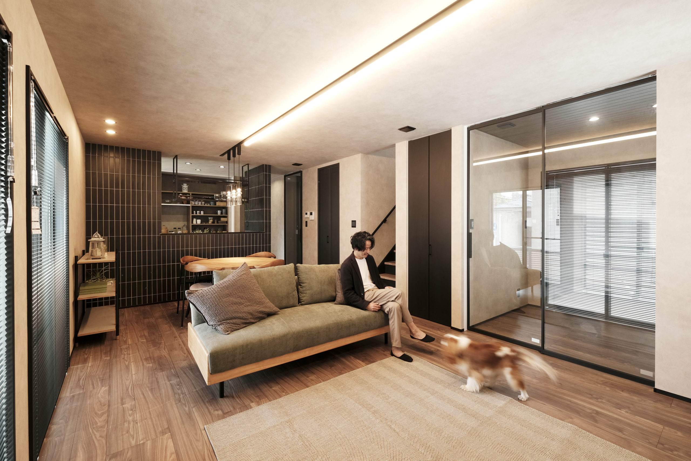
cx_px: 346
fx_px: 288
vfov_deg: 77.3
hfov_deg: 100.4
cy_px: 230
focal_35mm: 15
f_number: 5.6
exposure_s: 1/14
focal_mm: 10
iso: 250
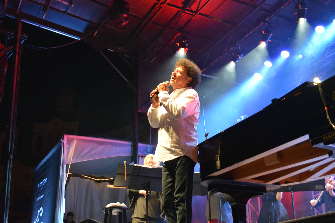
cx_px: 168
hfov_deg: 43.6
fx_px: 418
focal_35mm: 45
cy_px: 112
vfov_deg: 29.8
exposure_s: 1/15
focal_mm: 30
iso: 640
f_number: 4.5
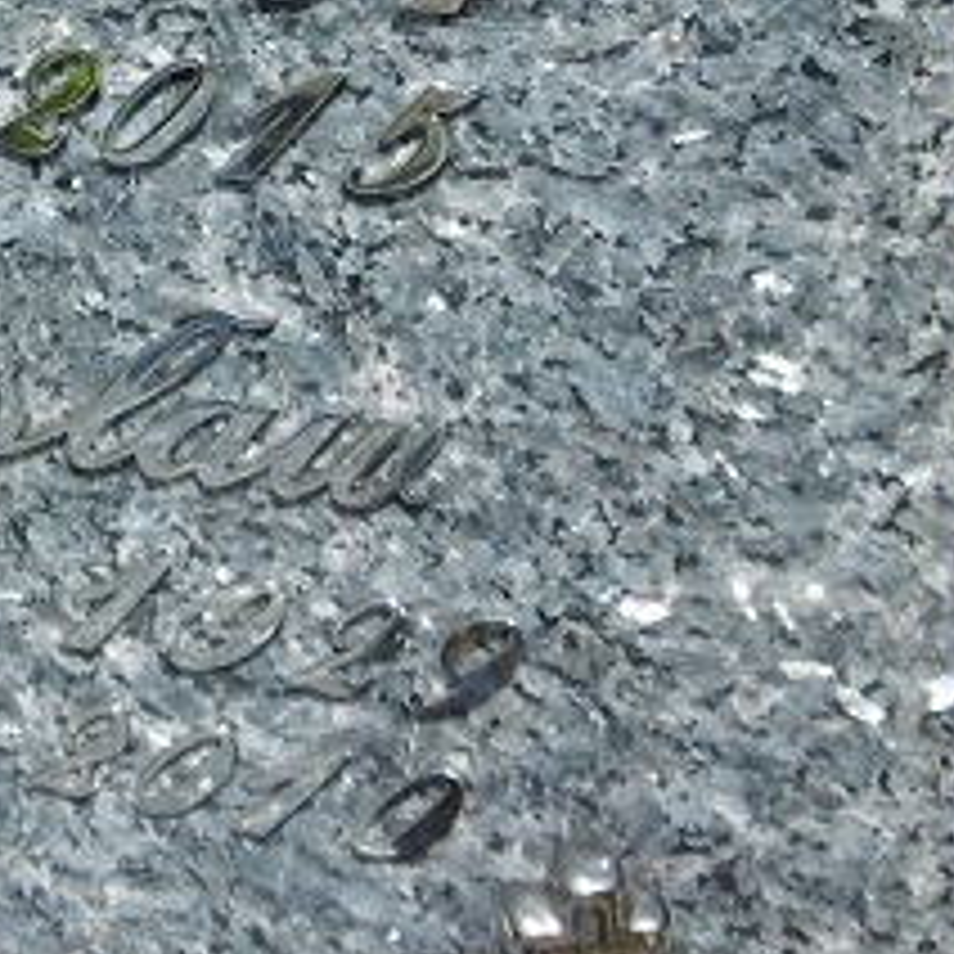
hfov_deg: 20.7
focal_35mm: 80
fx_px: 2494
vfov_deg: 20.9
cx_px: -76
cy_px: -22
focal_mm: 4.3
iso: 100
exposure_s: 1/1000
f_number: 3.1
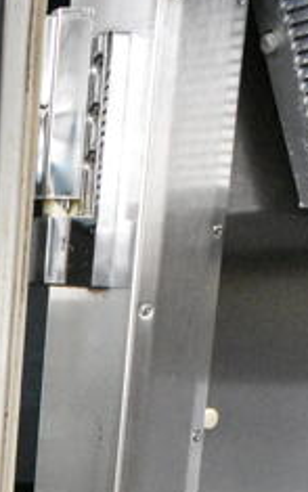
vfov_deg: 17.3
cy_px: 759
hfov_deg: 11.4
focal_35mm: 107
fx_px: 1436
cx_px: -228
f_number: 3.5
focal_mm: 18
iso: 6400
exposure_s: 1/200
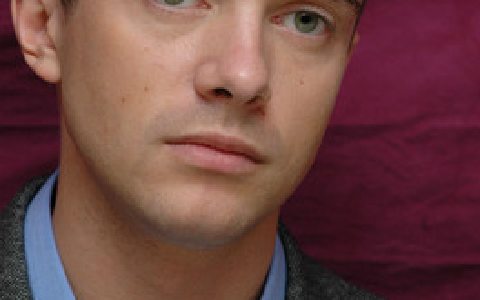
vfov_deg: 3.7
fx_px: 4693
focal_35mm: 359
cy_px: 31
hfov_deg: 5.9
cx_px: 240
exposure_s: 1/400
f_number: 6.3
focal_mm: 155
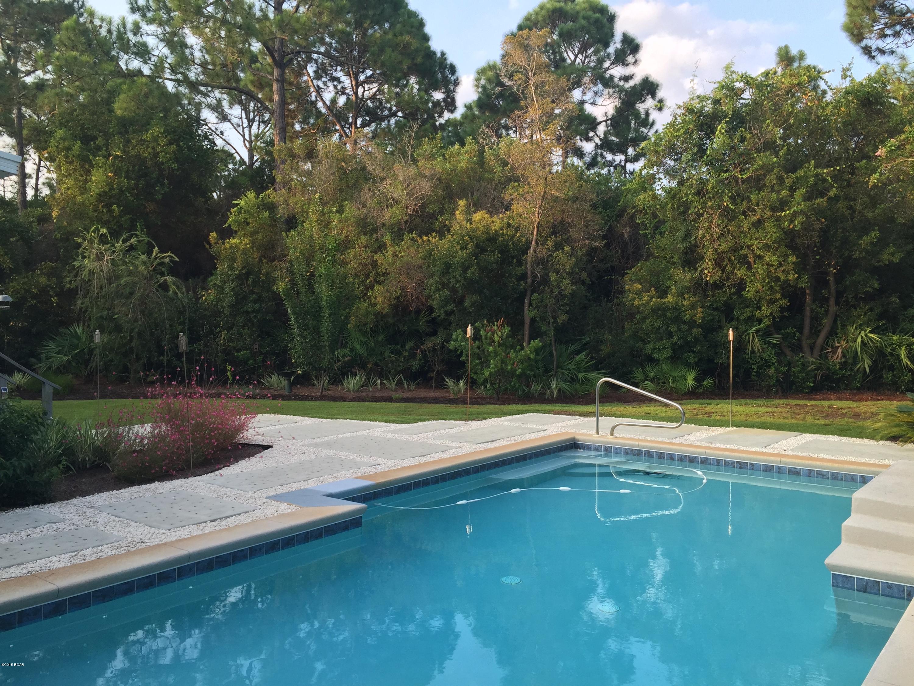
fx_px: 766
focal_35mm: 29
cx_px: 457
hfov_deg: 61.7
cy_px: 343
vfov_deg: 48.2
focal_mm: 4.15
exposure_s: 1/253
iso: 32
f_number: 2.2
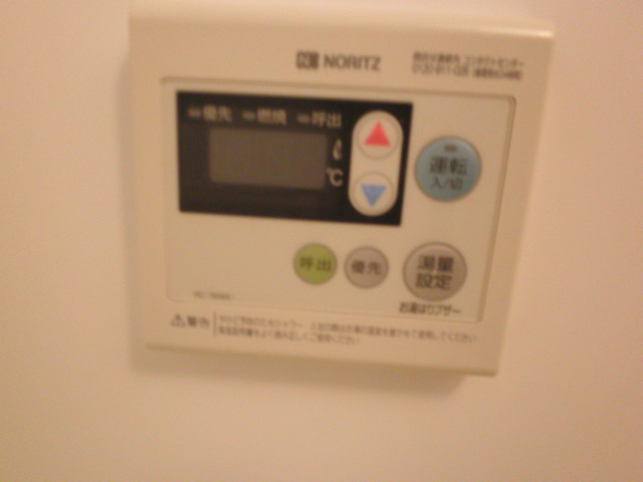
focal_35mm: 26
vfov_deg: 53.1
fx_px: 483
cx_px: 322
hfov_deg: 67.3
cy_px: 241
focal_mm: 4.7
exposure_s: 1/13
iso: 160
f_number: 2.8
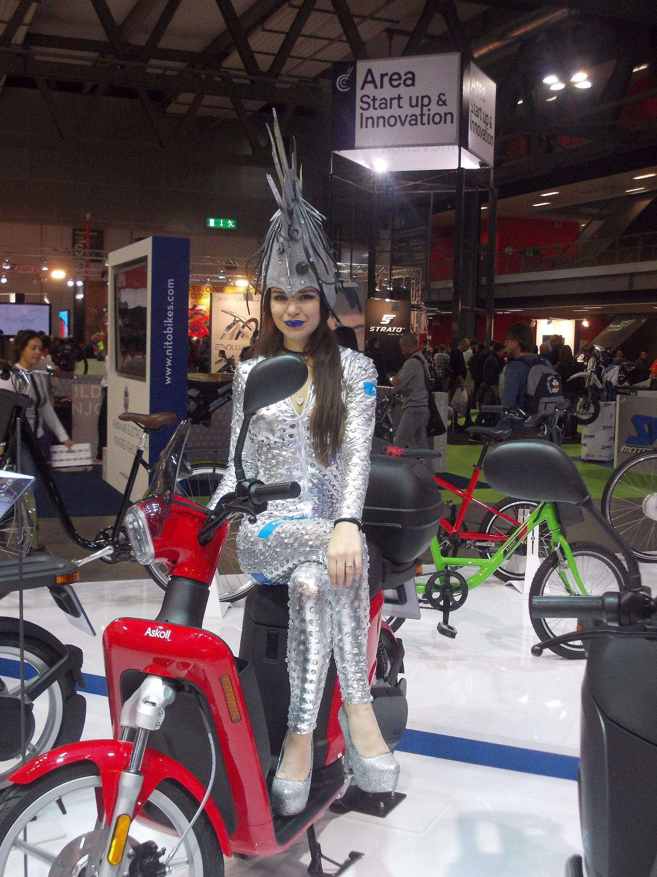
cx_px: 328
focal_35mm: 43
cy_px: 438
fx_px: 1088
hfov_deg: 33.6
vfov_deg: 43.9
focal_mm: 6.1
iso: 250
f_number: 3.3
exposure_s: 1/60
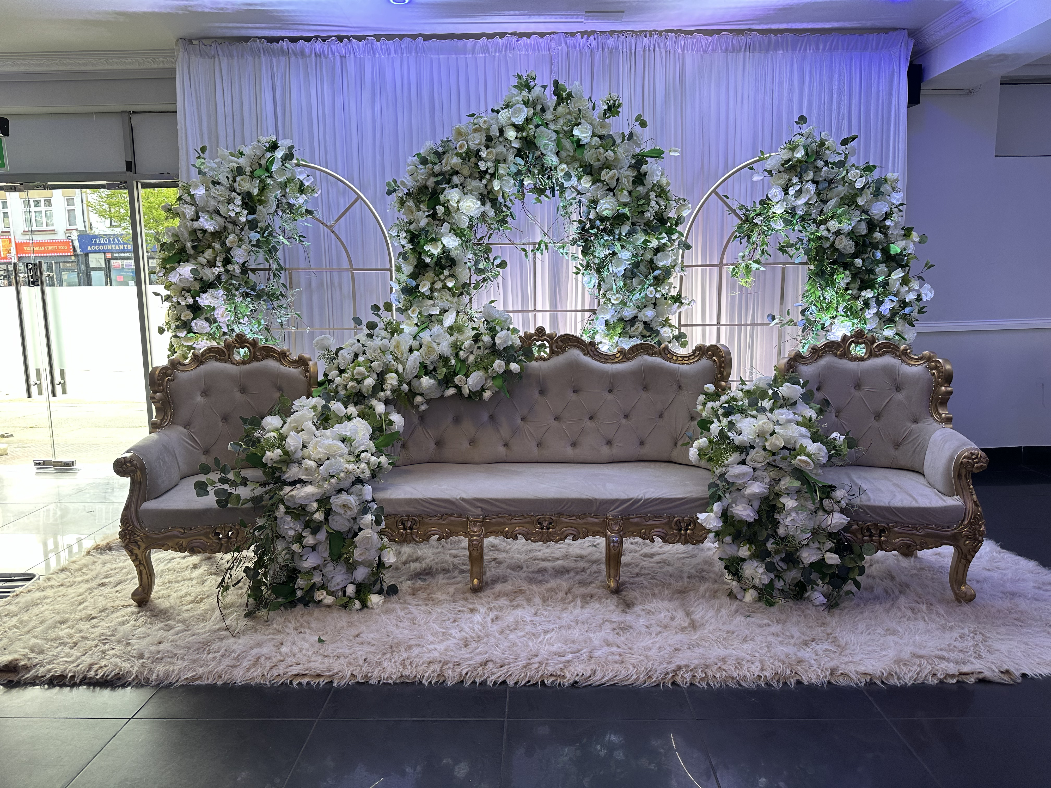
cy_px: 394
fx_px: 729
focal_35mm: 24
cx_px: 526
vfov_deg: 56.8
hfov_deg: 71.6
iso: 100
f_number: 1.78
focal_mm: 6.86
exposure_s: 1/100
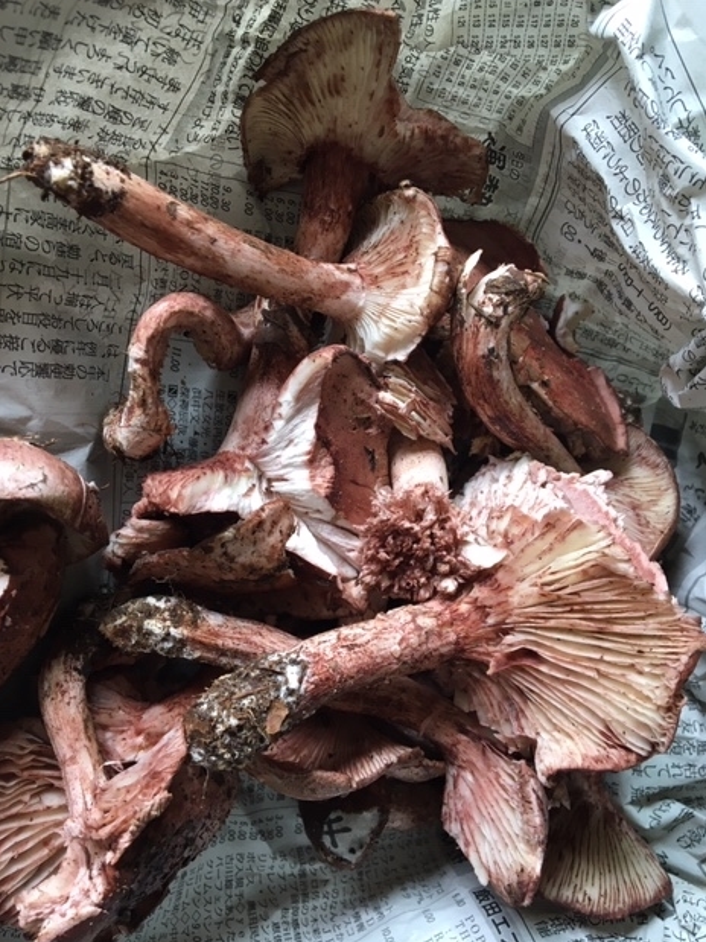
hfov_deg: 46.8
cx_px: 353
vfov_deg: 60.0
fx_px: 816
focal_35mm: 30
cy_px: 463
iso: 32
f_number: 2.2
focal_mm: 4.15
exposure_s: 1/40
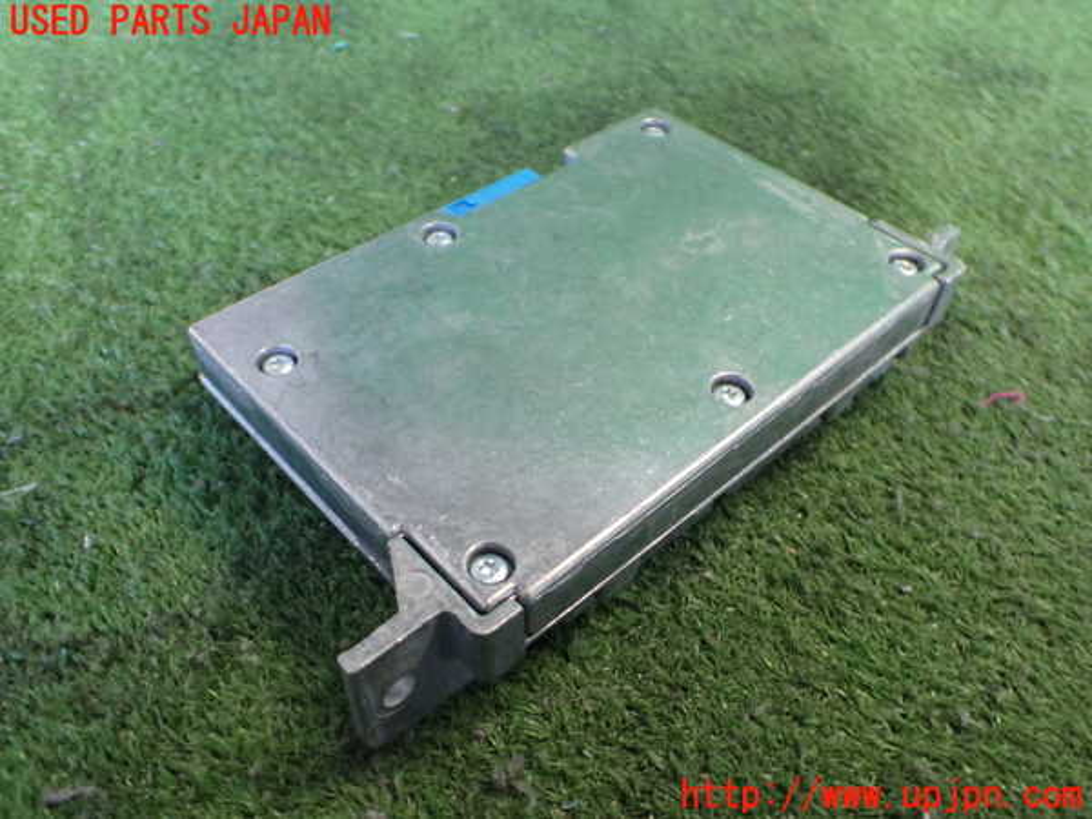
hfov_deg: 60.0
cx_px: 546
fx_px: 946
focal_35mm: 30
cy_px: 410
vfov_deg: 46.8
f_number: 2.3
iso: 800
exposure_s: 1/80
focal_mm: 5.4
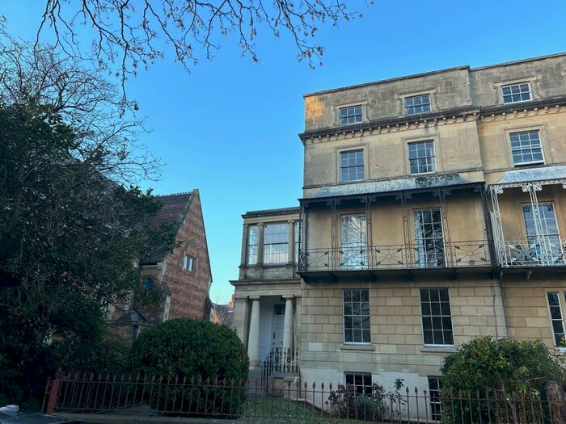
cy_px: 212
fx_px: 425
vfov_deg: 53.1
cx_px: 283
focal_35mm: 26
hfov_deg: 67.3
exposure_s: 1/743
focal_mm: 5.7
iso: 50
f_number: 1.5
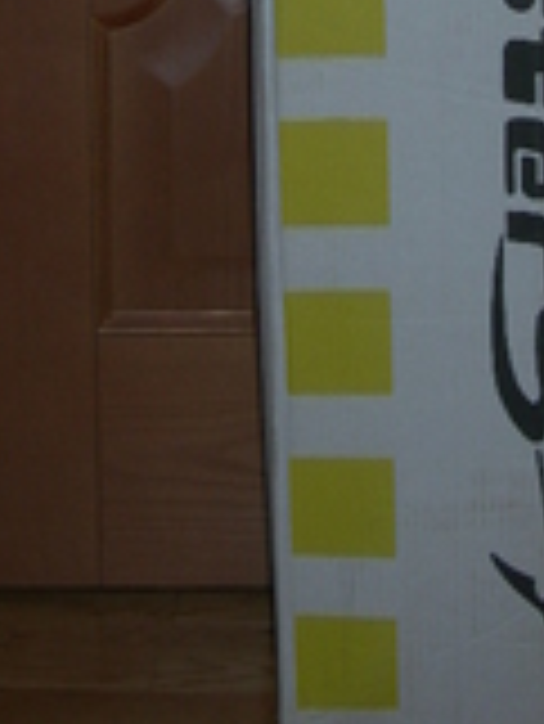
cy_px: -148
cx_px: 337
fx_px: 2218
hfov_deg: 14.0
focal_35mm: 106
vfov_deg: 17.6
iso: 50
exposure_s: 1/60.1
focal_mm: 7.8
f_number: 2.8
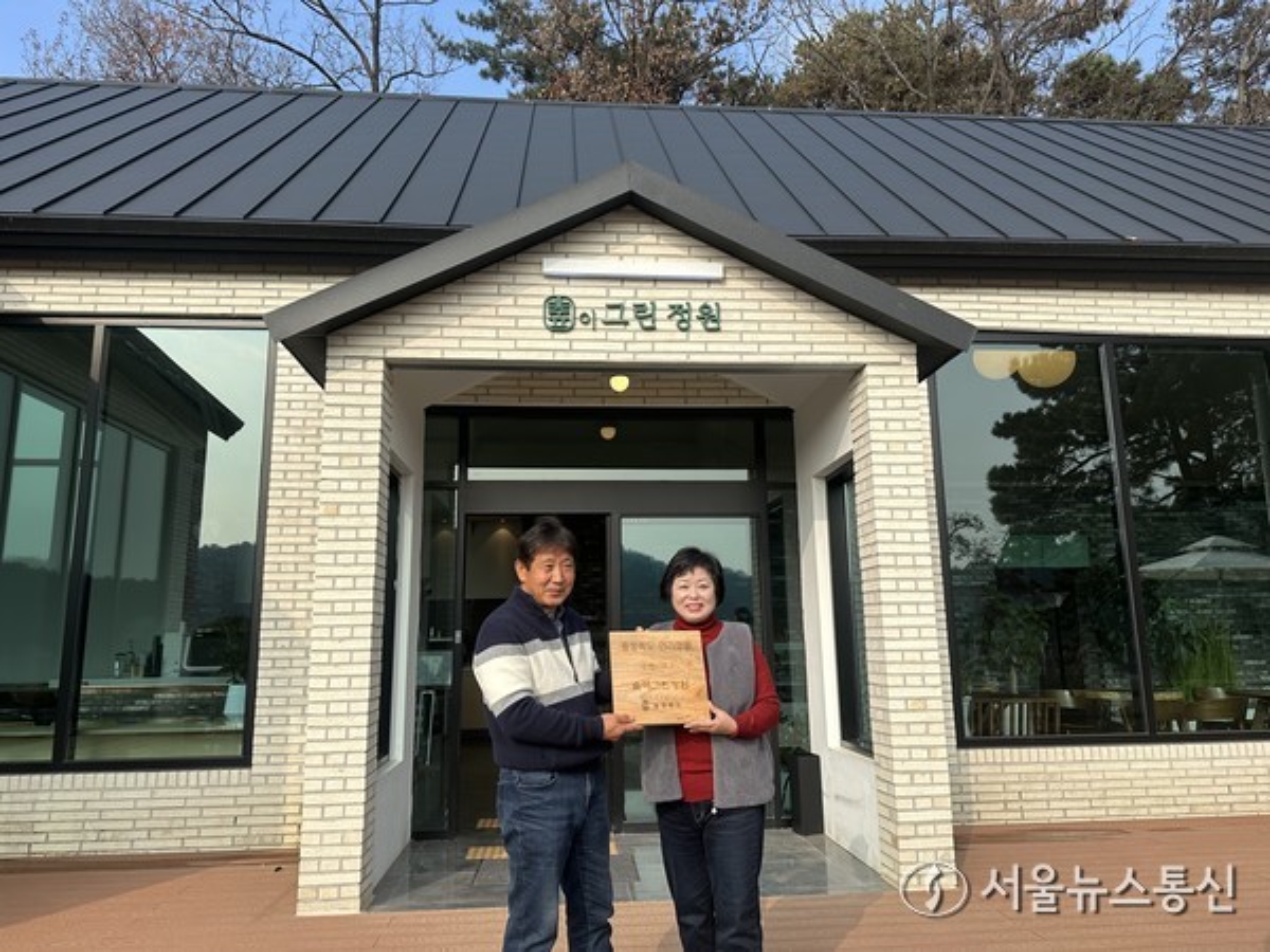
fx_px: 881
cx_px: 635
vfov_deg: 56.8
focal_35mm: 24
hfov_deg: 71.6
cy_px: 476
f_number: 1.78
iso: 80
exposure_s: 1/2882
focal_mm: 6.86
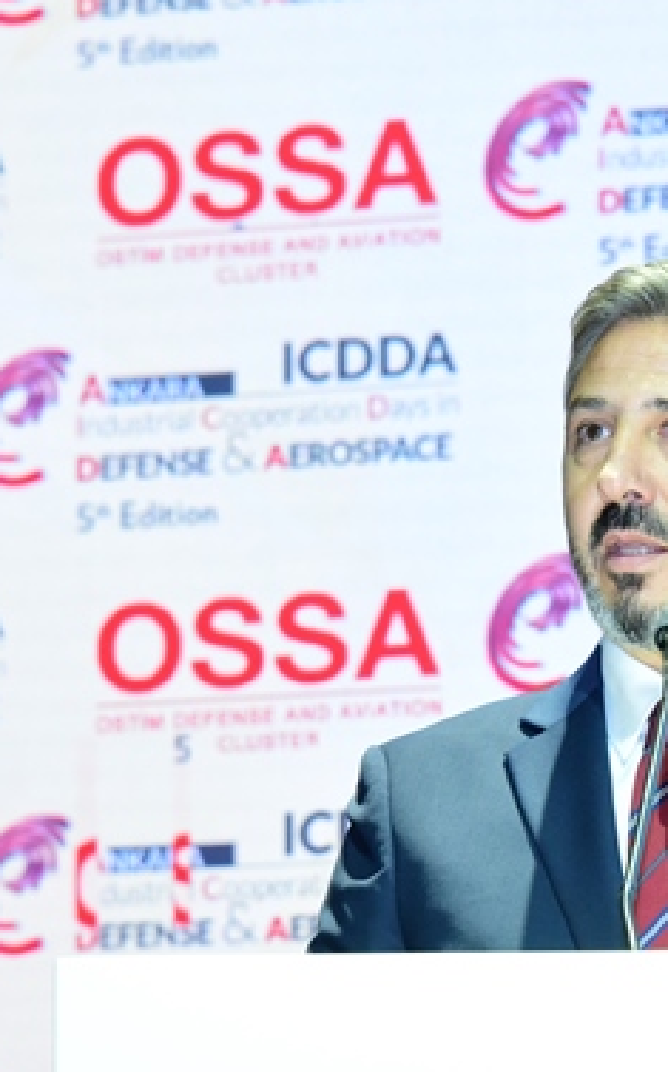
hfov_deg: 4.0
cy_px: 559
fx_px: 9456
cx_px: 547
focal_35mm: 324
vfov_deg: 6.5
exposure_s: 1/125
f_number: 11
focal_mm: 200
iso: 6400
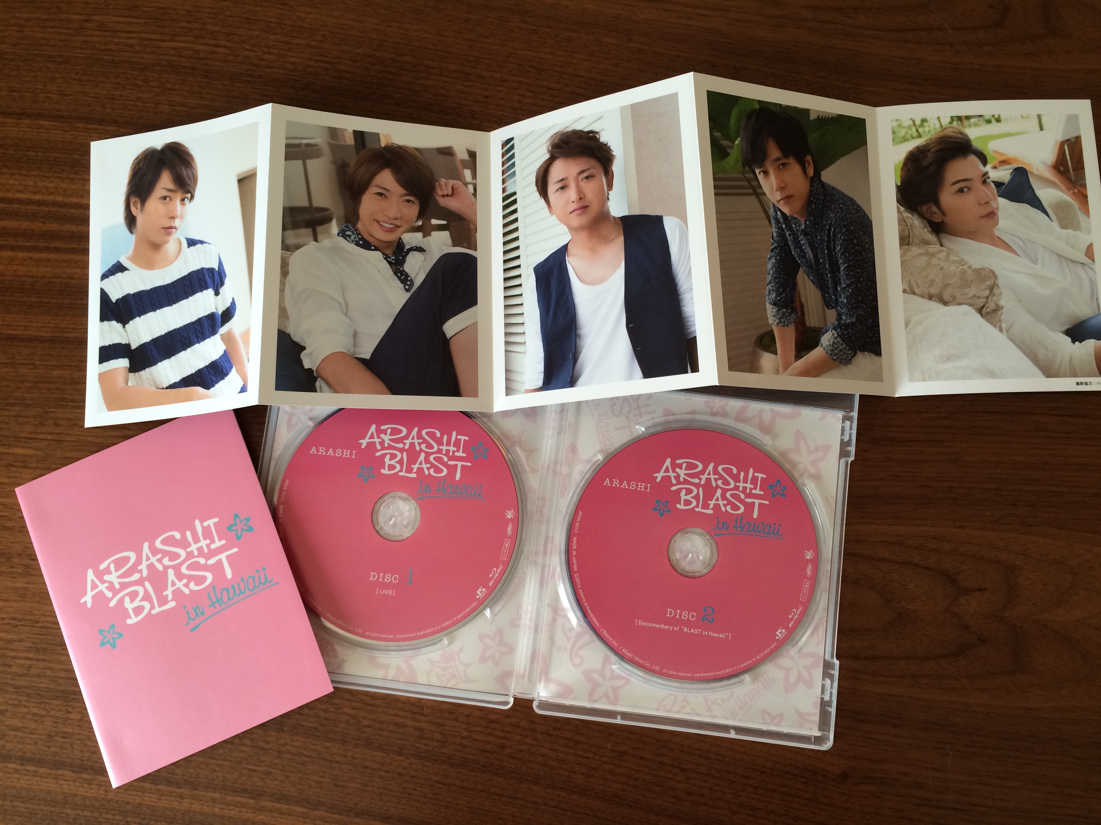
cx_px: 550
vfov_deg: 48.2
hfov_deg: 61.7
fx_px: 922
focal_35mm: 29
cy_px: 412
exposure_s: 1/40
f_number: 2.2
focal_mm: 4.15
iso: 40
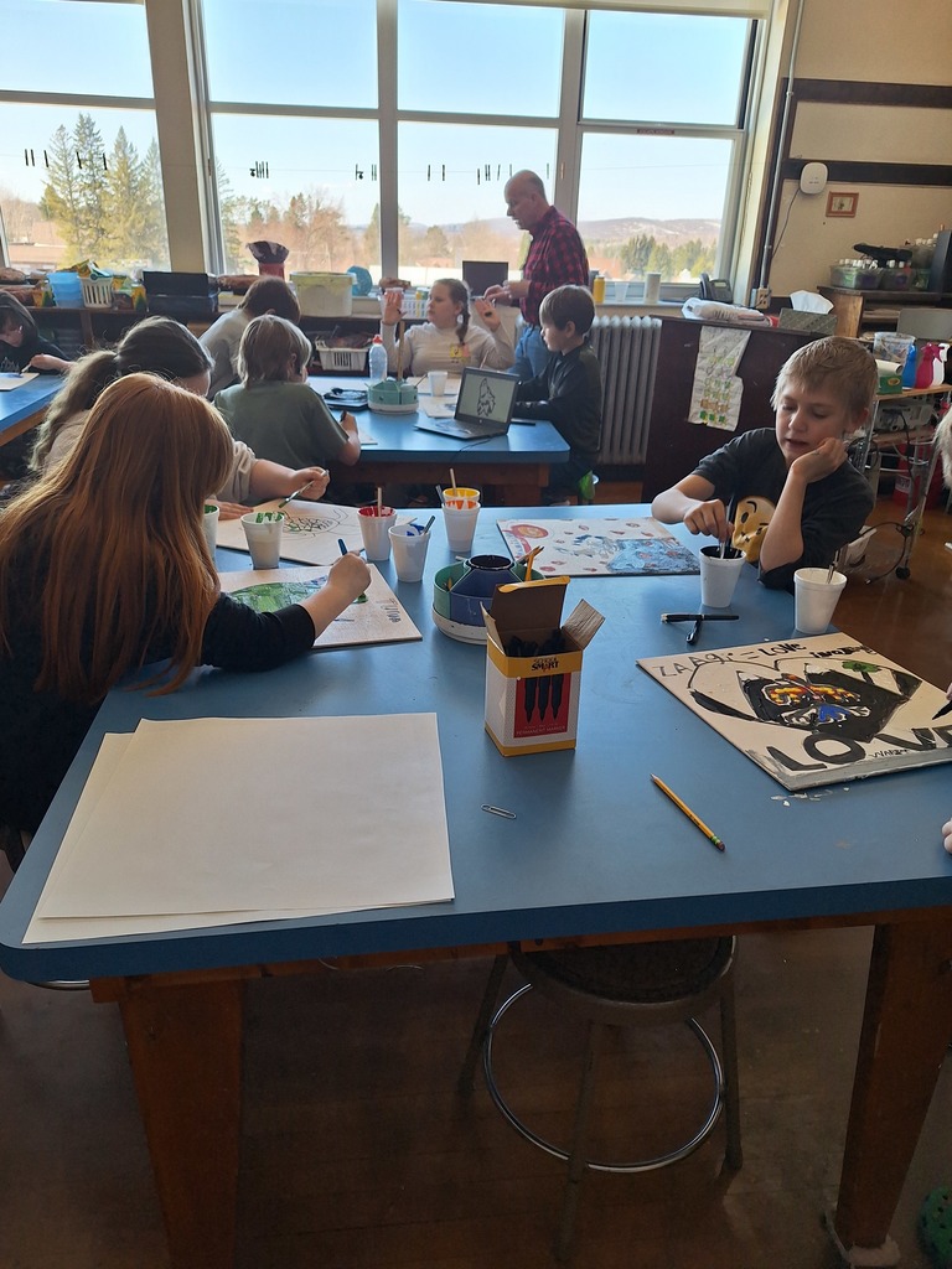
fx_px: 843
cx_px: 476
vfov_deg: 73.9
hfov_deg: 58.9
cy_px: 634
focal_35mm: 23
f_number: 1.8
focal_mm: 5.54
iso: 40
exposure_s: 1/120
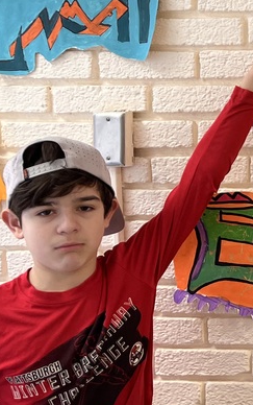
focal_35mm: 71
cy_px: 122
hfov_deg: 14.9
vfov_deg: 28.7
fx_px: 782
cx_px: 514
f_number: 1.6
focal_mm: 5.1
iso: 80
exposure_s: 1/60
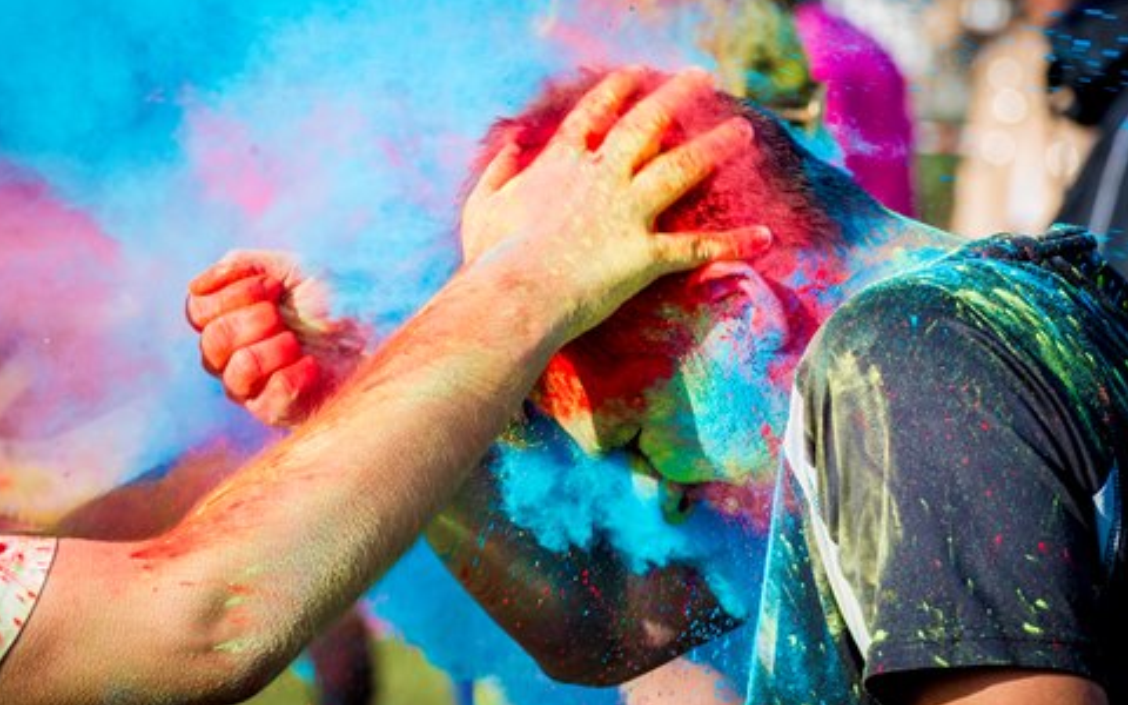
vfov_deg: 5.5
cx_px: 546
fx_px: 7317
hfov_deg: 8.8
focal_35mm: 238
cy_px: 380
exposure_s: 1/640
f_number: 7.1
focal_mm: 200
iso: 640
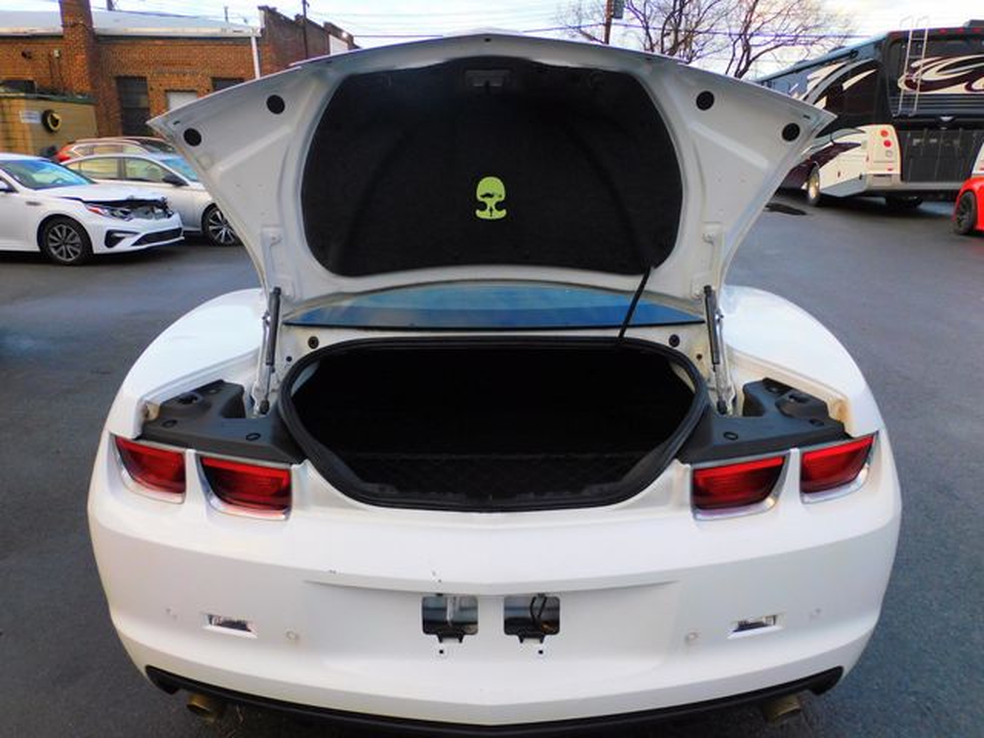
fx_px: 682
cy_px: 369
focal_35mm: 24
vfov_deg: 56.8
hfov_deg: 71.6
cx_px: 492
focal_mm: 4.3
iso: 125
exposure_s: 1/200
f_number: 3.3
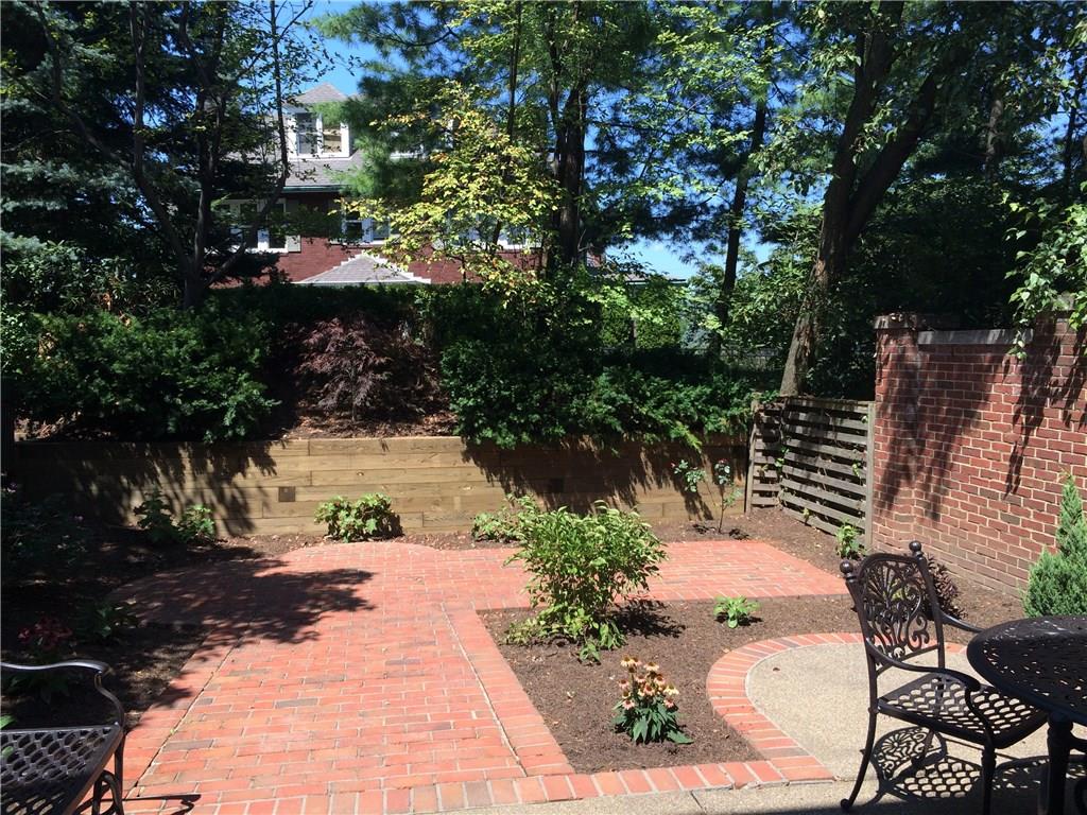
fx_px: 911
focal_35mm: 29
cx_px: 544
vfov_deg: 48.2
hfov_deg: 61.7
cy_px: 408
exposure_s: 1/954
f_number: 2.2
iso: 32
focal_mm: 4.15
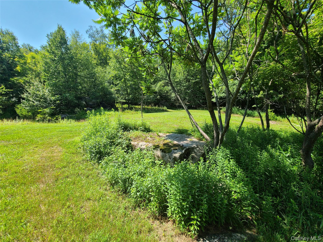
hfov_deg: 106.2
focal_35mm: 13
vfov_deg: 89.9
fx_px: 121
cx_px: 162
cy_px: 121
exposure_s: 1/805
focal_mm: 2.2
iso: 50
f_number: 2.2
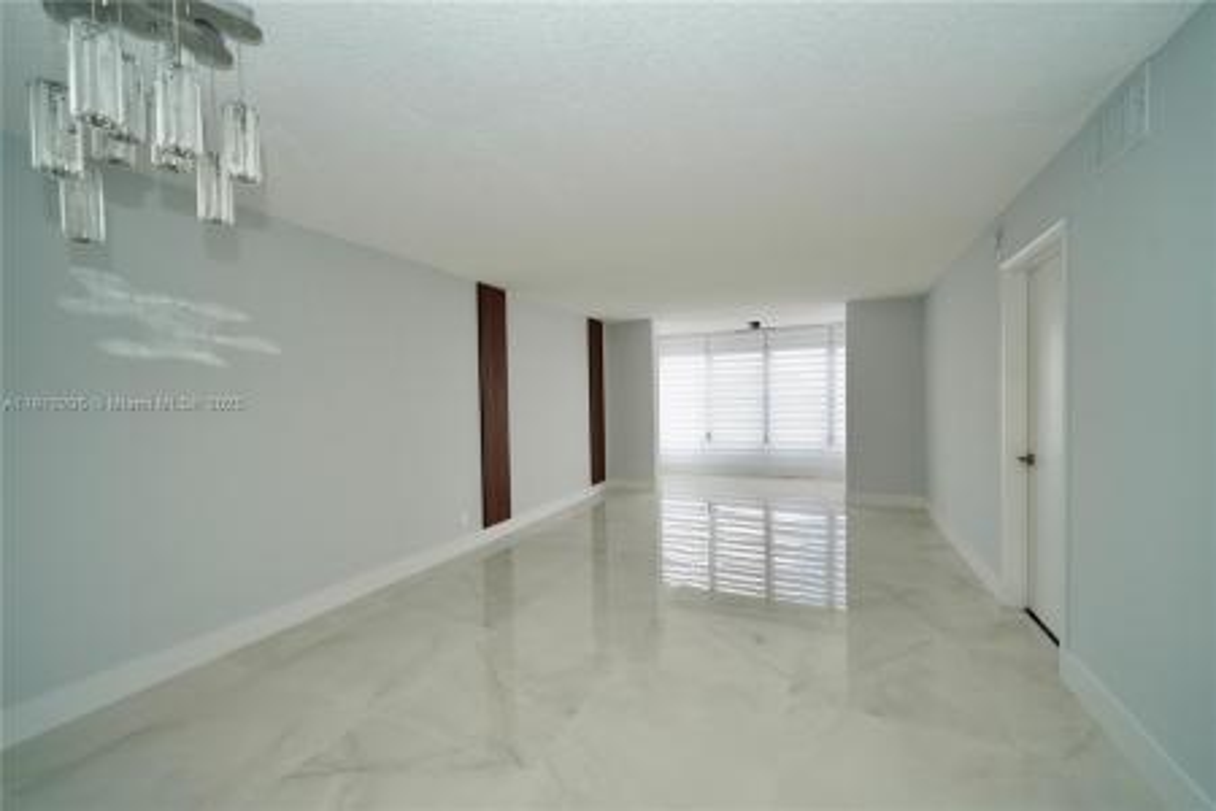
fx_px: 473
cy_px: 406
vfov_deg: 81.2
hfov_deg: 104.3
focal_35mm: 14
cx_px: 608
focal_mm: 14
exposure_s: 1/160
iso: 250
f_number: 4
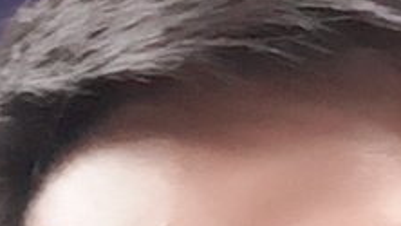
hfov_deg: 11.0
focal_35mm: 195
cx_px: 98
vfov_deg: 5.6
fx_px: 2074
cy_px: 797
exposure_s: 1/30
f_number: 2.2
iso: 100
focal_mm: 2.65
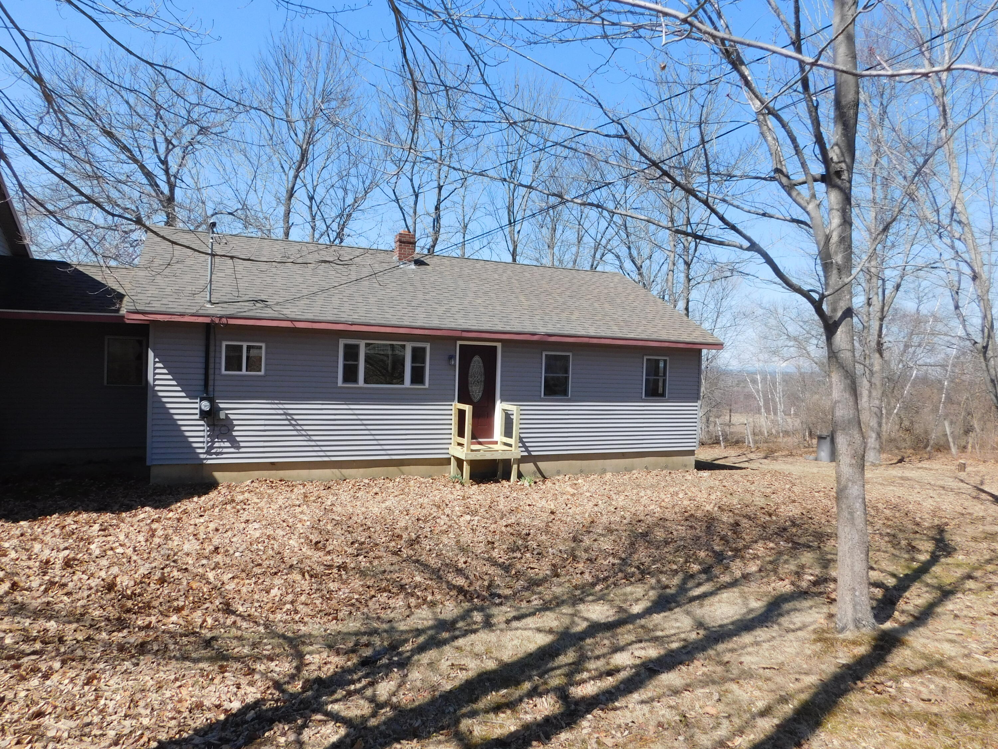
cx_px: 499
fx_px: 663
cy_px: 374
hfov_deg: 73.9
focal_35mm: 23
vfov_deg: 58.9
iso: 125
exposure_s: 1/1250
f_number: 3
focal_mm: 4
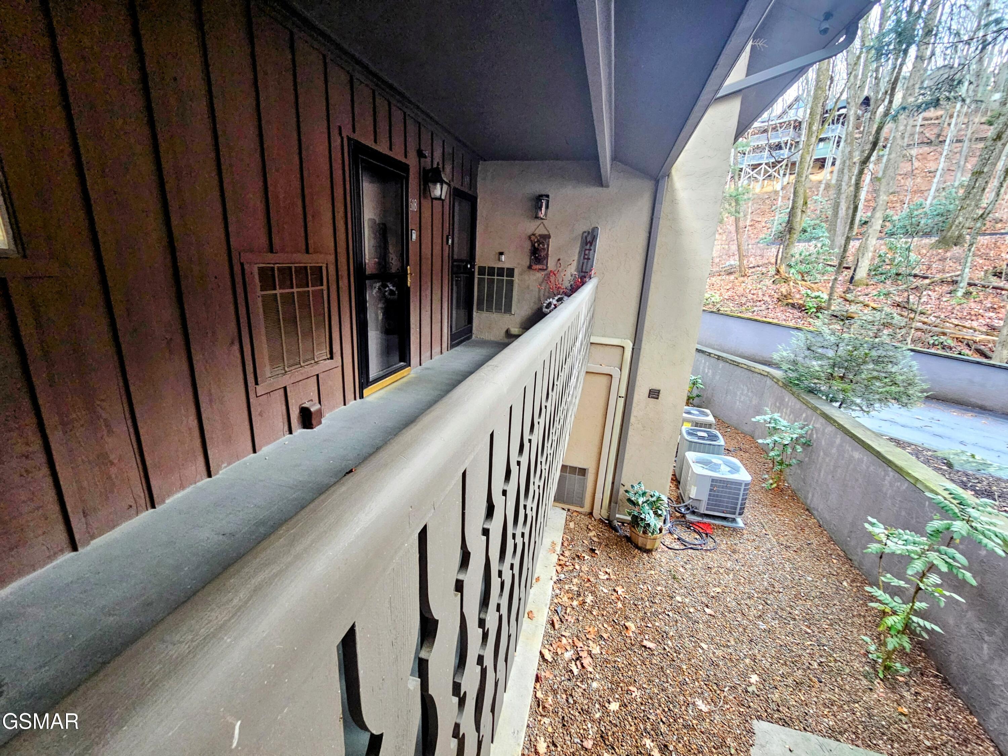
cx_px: 504
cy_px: 378
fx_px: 379
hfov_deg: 106.2
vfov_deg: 89.9
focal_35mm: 13
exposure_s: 1/30
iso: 320
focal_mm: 2.2
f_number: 2.2
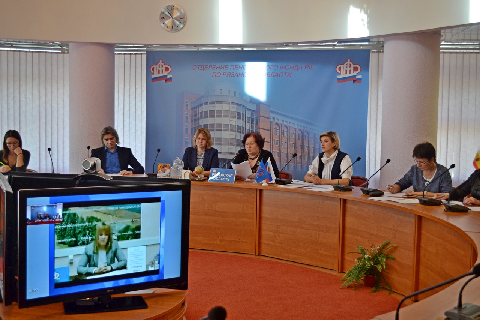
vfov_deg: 29.9
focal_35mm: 45
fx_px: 600
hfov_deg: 43.6
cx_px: 240
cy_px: 160
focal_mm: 30
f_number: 4.5
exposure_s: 1/80
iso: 400
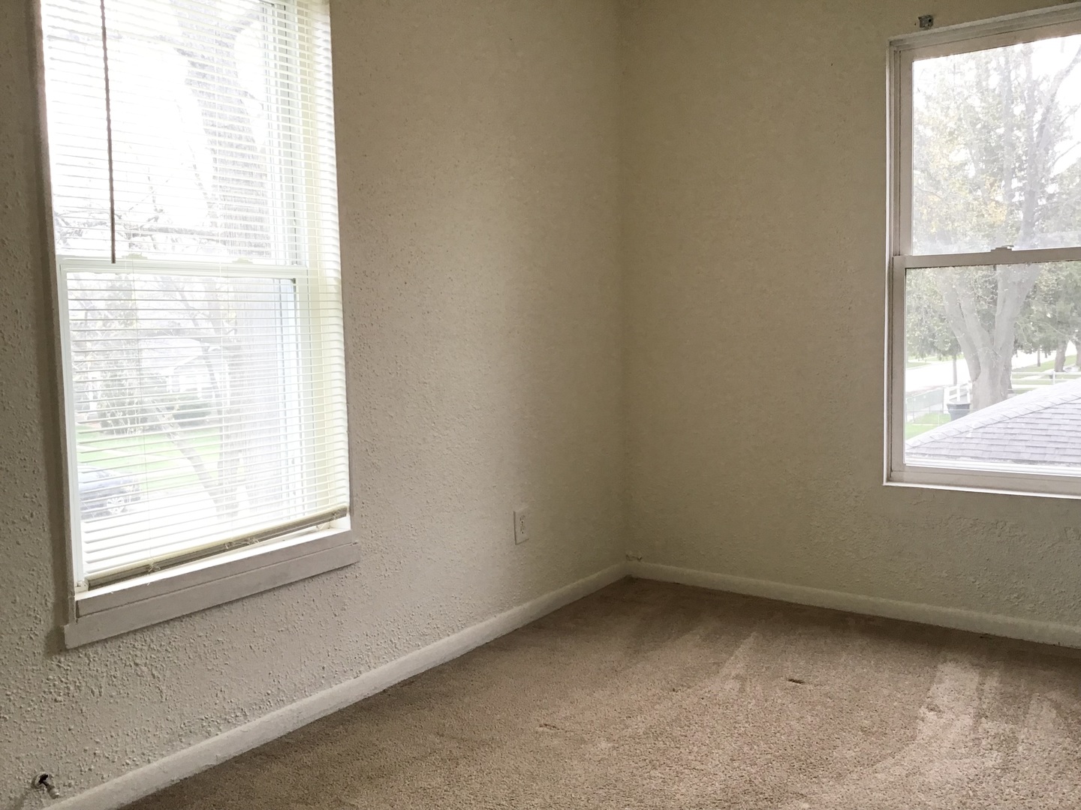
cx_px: 540
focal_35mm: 31
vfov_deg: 45.4
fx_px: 968
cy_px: 405
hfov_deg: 58.4
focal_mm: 3.3
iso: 25
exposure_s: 1/40
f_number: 2.4
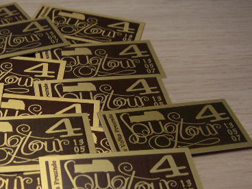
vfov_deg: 21.9
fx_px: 480
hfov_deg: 28.7
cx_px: 45
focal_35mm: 66
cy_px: 155
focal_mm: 6
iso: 50
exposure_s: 1/50
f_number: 2.8
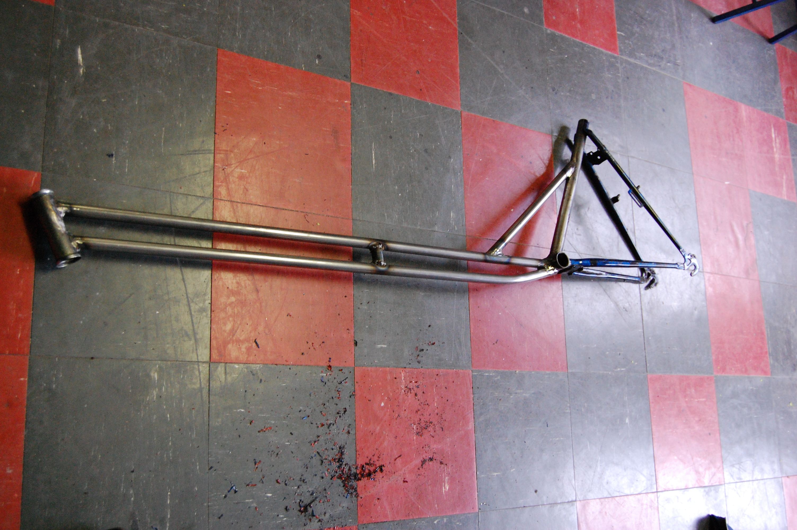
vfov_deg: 36.8
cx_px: 398
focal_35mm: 36
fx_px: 796
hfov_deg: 53.2
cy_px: 265
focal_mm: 24
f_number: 4.5
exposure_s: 1/40
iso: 1600
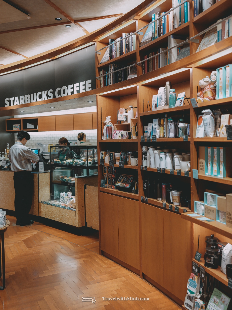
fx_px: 322
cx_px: 116
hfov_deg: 39.7
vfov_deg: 51.4
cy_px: 155
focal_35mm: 36
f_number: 2.8
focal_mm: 45
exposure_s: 1/80
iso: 800
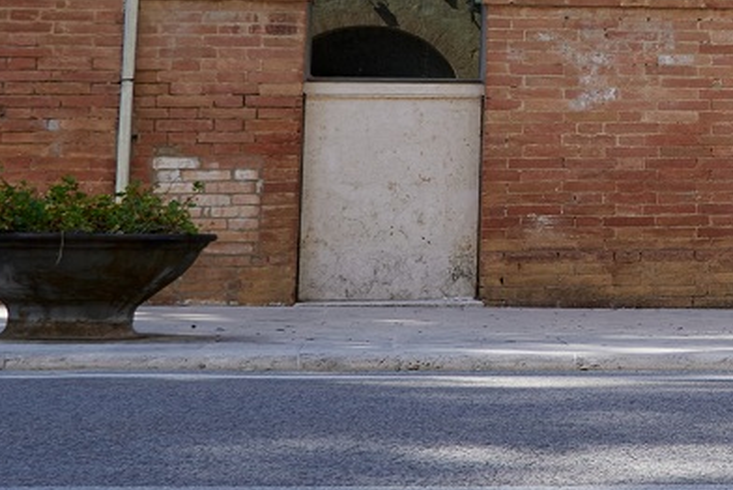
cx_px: 1032
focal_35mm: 106
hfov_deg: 17.7
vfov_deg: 12.7
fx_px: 2150
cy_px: -108
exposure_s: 1/400
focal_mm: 23
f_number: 4
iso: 100
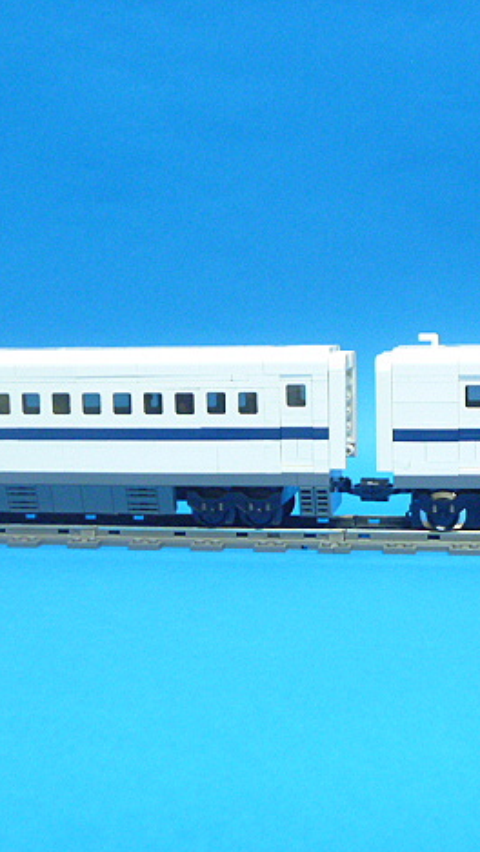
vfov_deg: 39.9
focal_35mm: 52
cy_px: 423
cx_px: 362
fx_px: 1176
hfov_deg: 22.8
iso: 400
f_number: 3.5
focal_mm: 6.3
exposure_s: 1/5
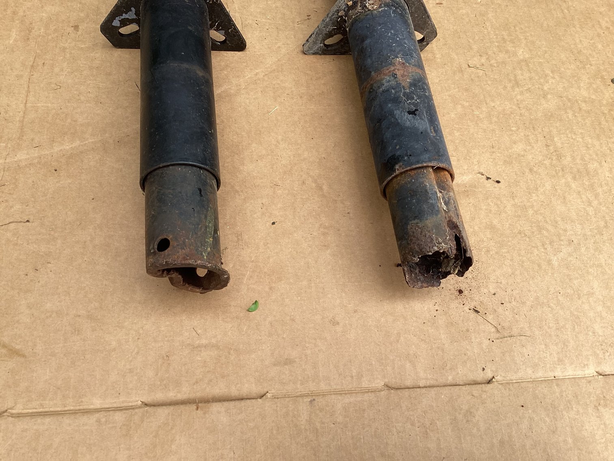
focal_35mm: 31
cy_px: 230
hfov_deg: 58.3
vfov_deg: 45.4
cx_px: 307
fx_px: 550
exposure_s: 1/237
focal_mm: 3.3
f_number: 2.4
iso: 25
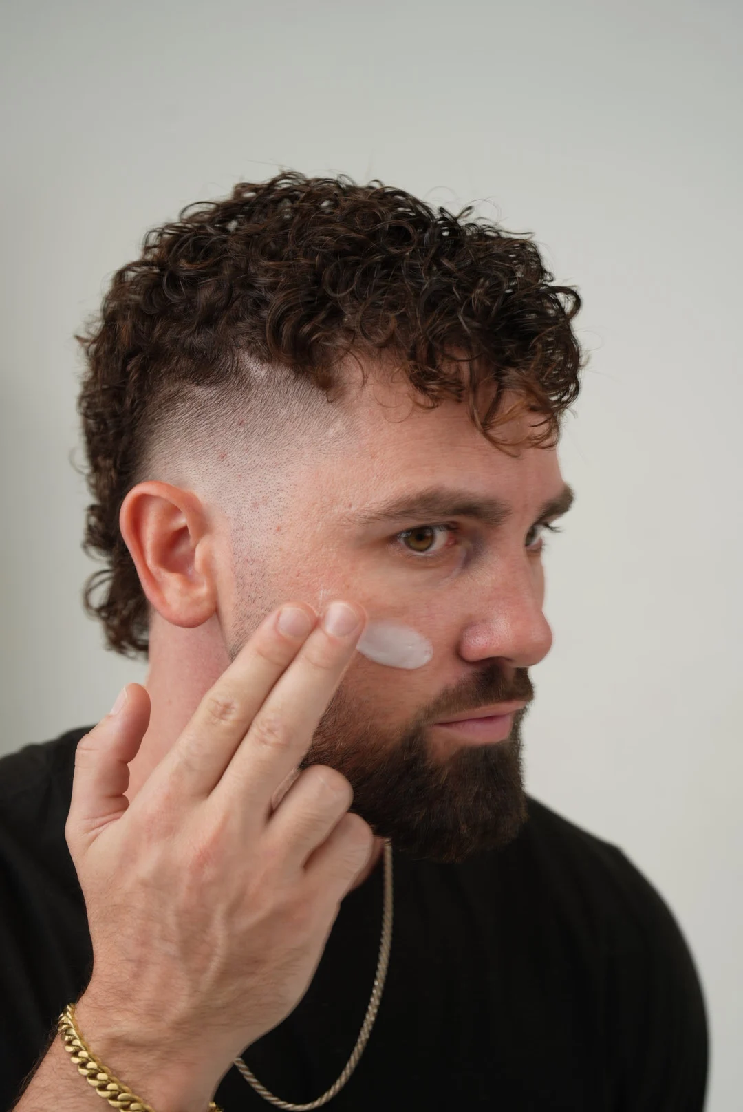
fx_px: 1545
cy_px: 556
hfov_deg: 27.0
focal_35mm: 50
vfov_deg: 39.6
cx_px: 372
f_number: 5
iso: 50
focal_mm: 50
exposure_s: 1/20
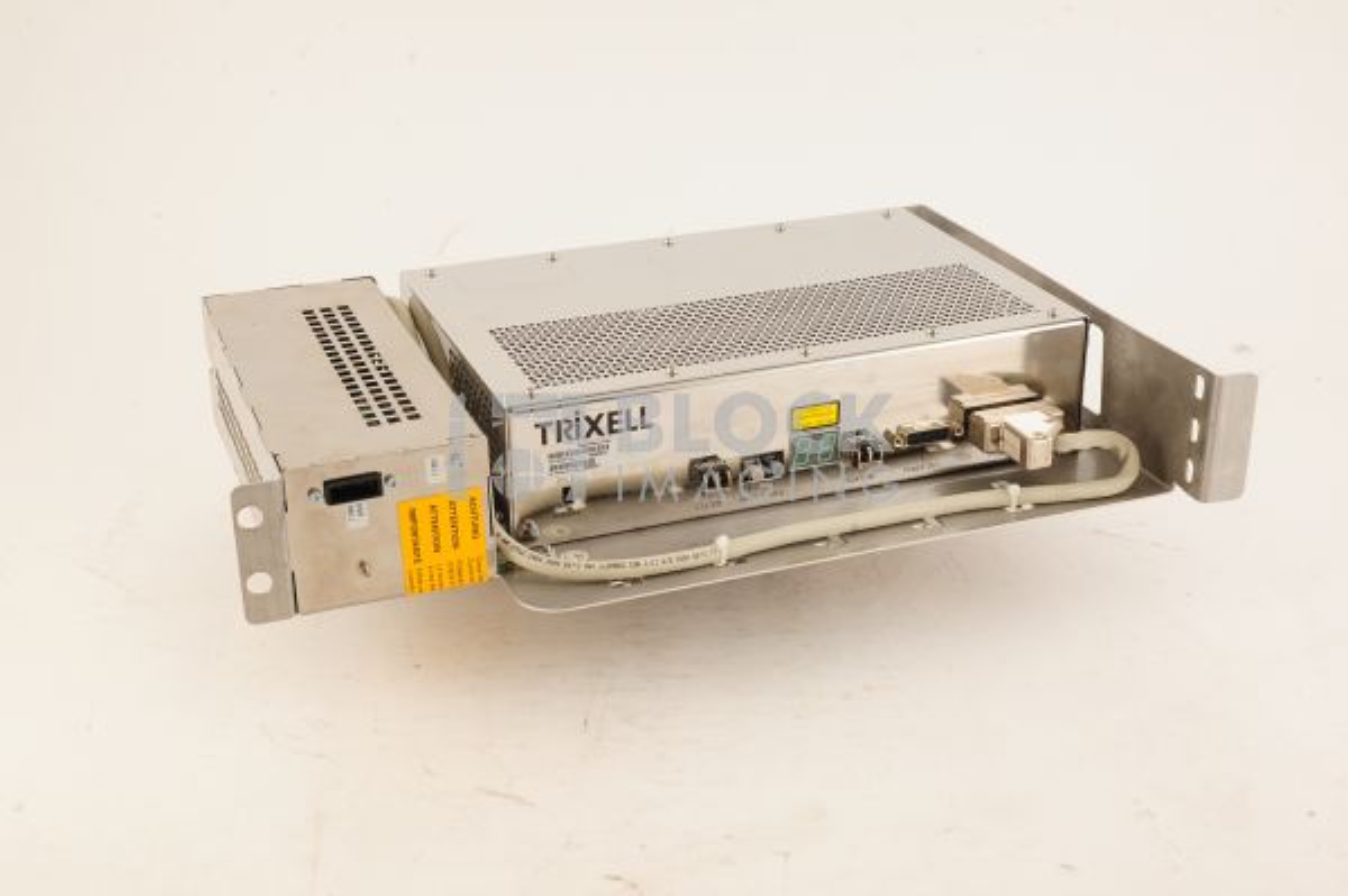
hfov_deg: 39.6
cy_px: 448
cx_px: 674
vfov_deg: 26.9
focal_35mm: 50
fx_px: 1871
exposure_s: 1/125
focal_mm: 50
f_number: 13
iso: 1600
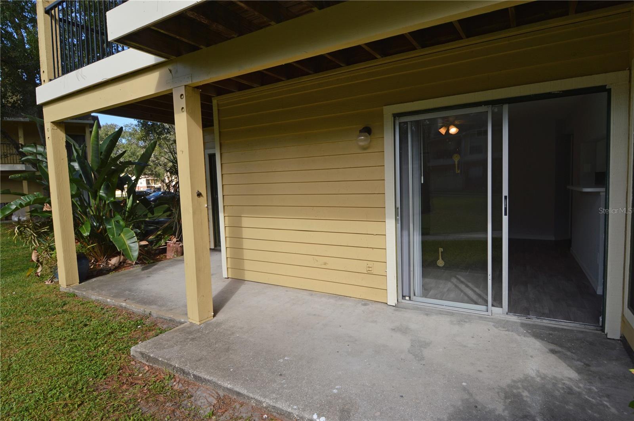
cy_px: 210
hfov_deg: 90.1
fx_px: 317
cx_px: 317
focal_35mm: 18
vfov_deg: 67.3
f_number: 8
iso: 100
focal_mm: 12
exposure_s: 1/200
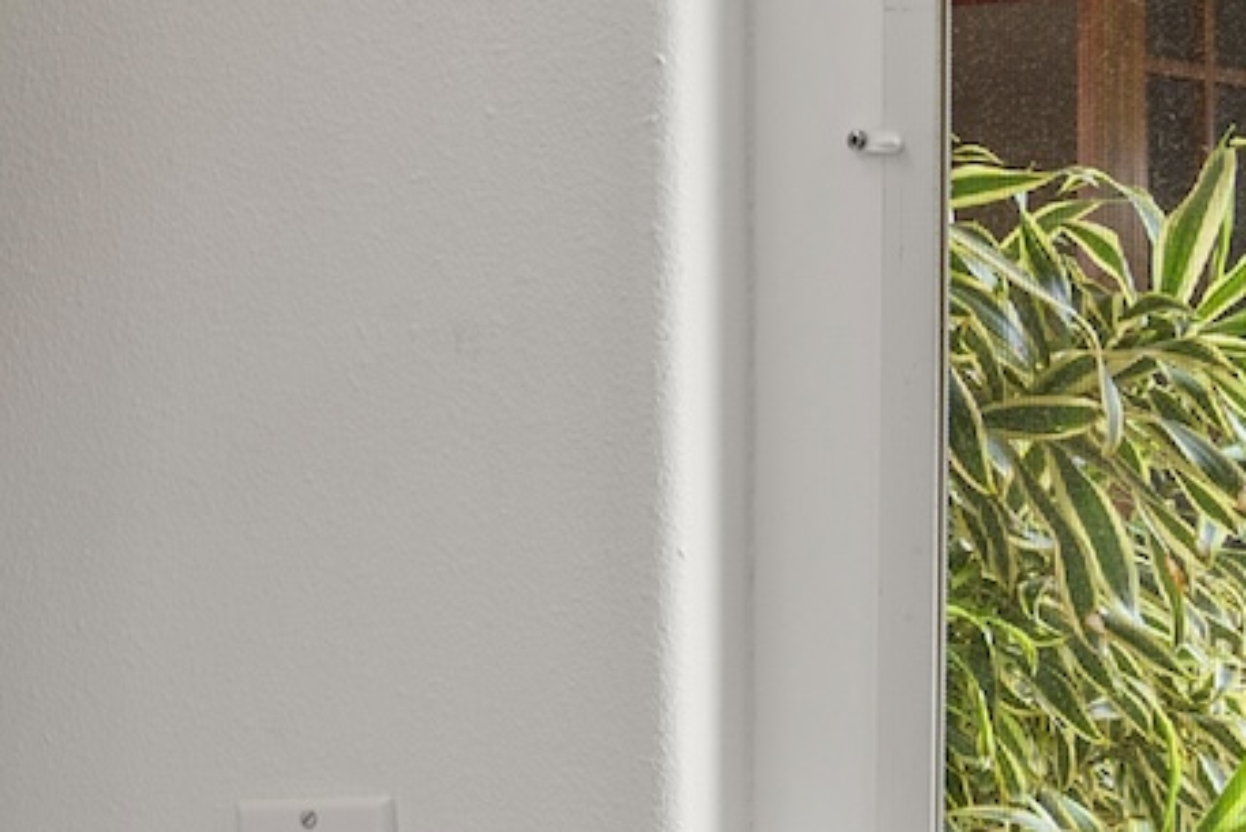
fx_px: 4362
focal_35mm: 126
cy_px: 756
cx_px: -483
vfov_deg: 10.8
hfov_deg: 15.3
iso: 100
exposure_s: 1.3
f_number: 8
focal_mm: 16
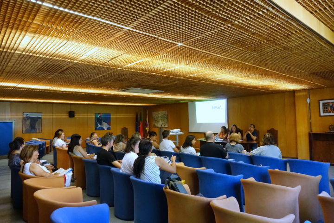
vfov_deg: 53.1
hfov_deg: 73.7
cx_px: 167
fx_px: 223
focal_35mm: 24
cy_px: 112
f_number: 2.8
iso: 2000
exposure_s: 1/125
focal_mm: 8.8
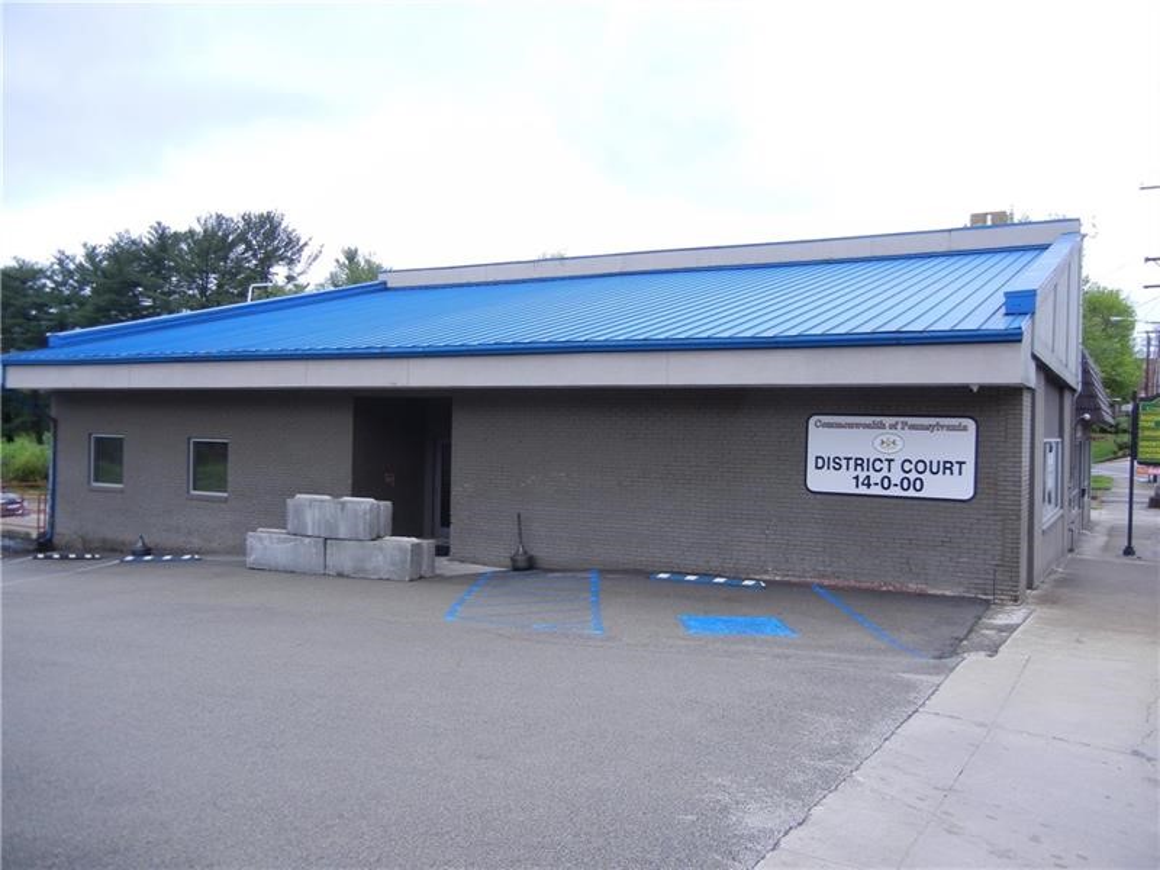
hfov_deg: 60.0
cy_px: 435
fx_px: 1005
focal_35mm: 30
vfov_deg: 46.8
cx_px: 580
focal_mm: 5.4
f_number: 3.5
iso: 160
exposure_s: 1/426
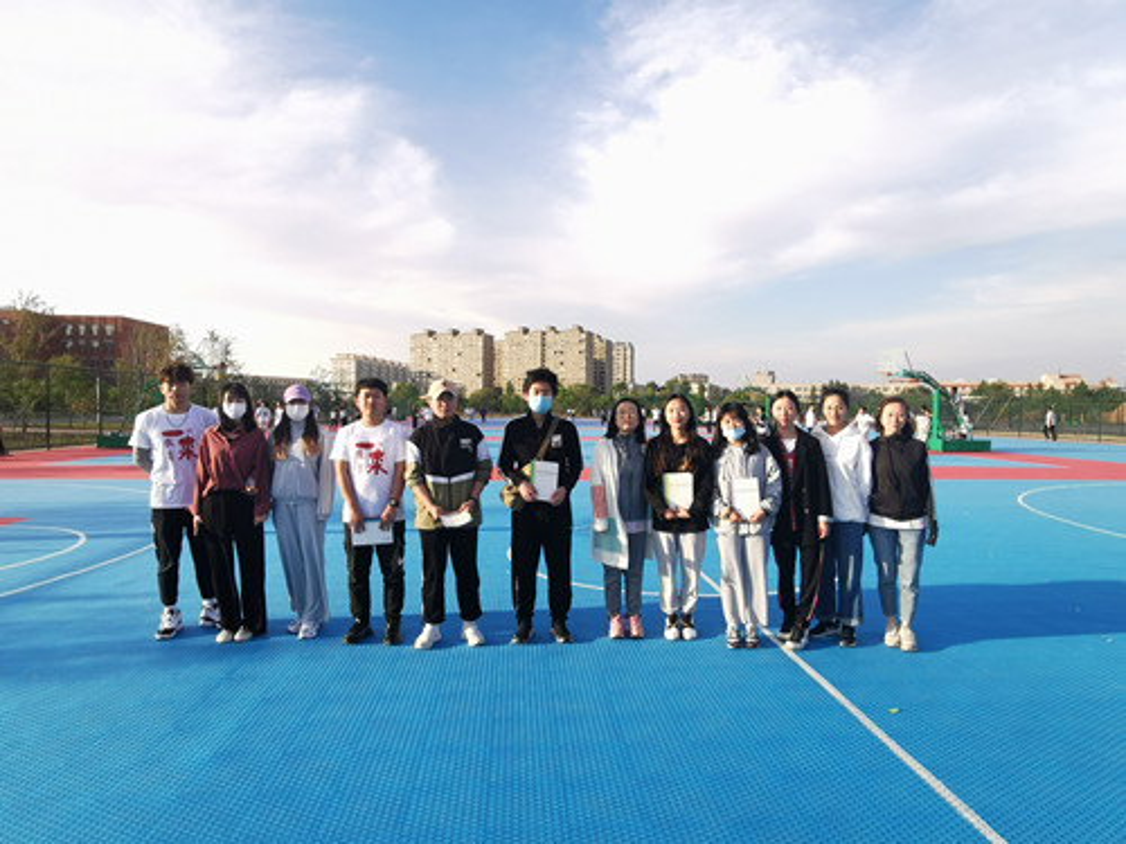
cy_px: 422
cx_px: 563
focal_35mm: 20
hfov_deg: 81.7
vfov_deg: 66.0
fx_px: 651
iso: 50
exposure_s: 1/229
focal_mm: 2.26
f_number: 2.2
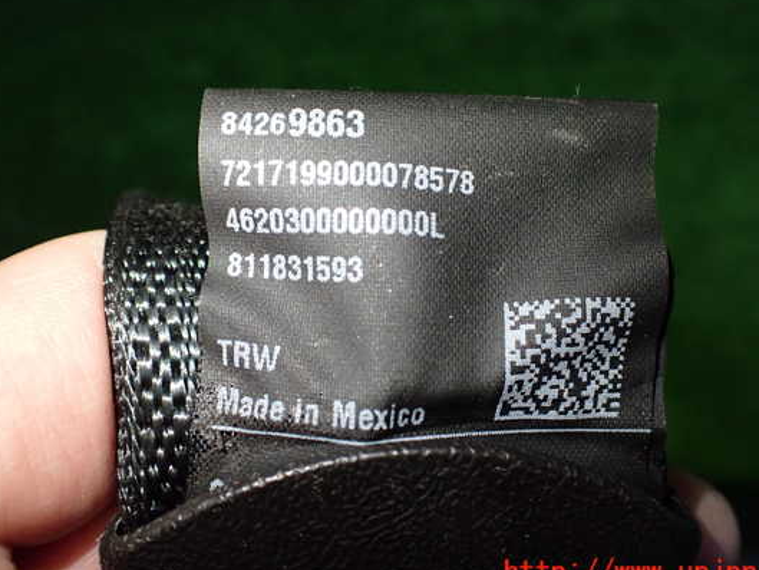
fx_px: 746
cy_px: 268
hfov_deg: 53.9
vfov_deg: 41.8
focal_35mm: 34
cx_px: 397
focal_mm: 5.4
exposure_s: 1/125
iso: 500
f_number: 2.3
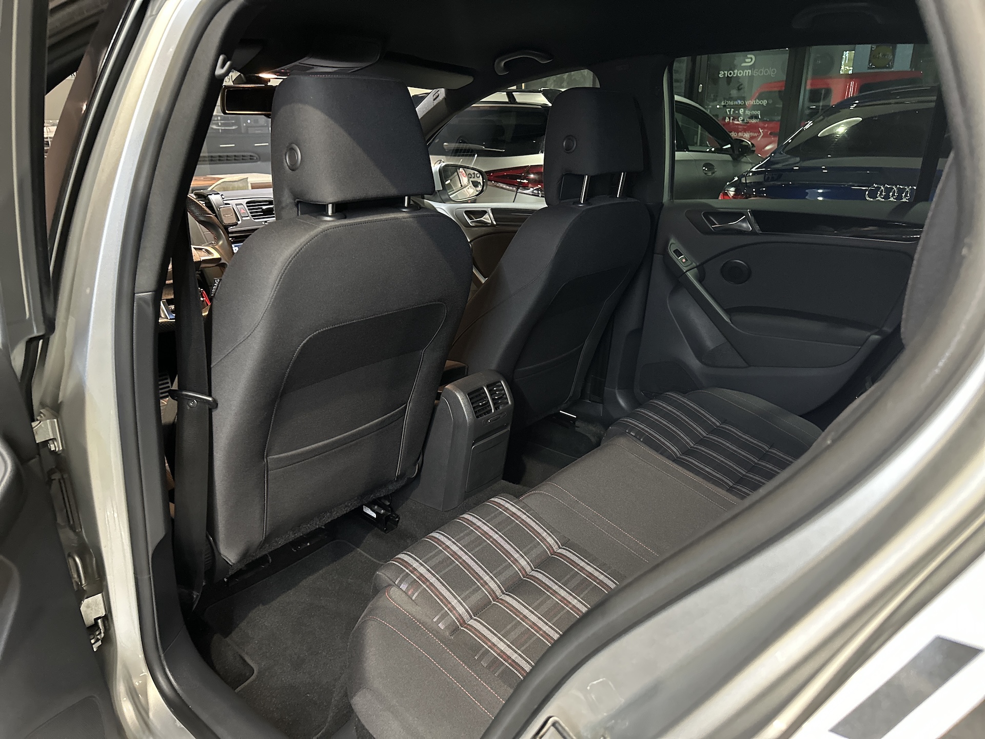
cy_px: 370
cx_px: 492
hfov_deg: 71.6
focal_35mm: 24
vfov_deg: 56.8
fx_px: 683
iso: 1000
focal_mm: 6.86
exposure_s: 1/35
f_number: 1.78
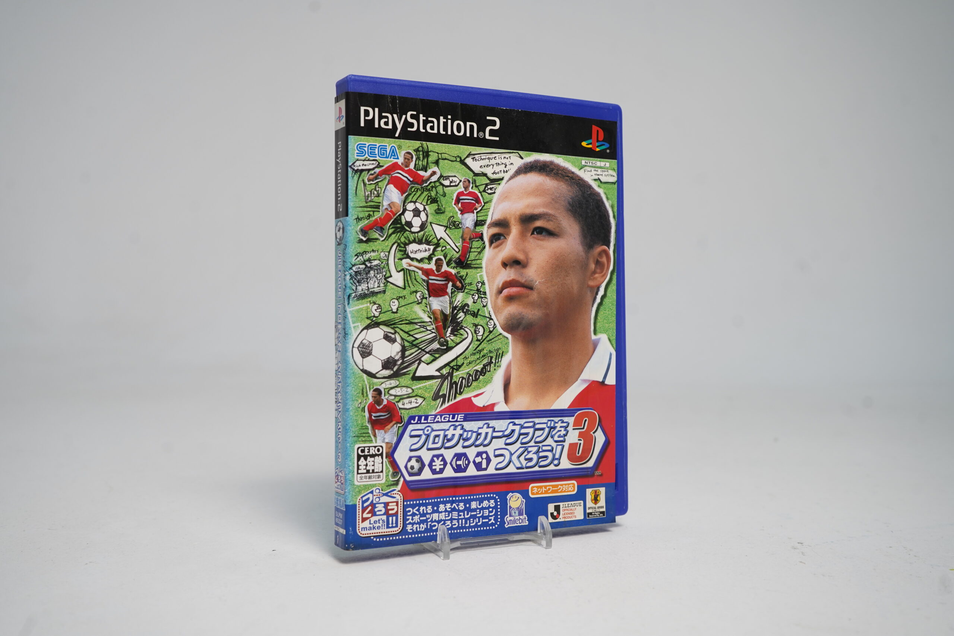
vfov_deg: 37.9
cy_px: 318
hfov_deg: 54.4
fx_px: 927
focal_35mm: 35
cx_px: 477
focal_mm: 35
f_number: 6.3
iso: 320
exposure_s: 1/40
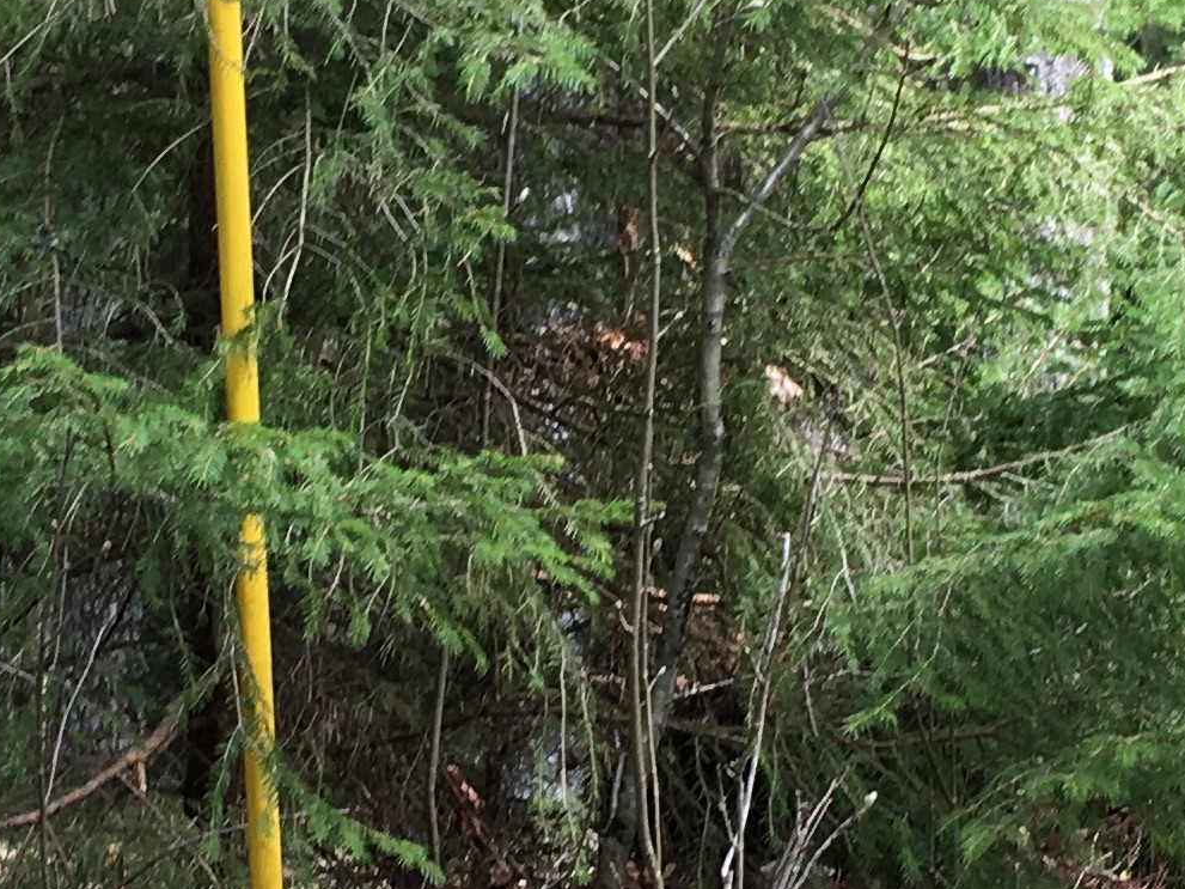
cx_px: 505
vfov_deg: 12.5
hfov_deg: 16.7
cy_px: 702
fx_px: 4039
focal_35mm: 118
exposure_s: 1/104
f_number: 2.2
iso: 25
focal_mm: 4.15
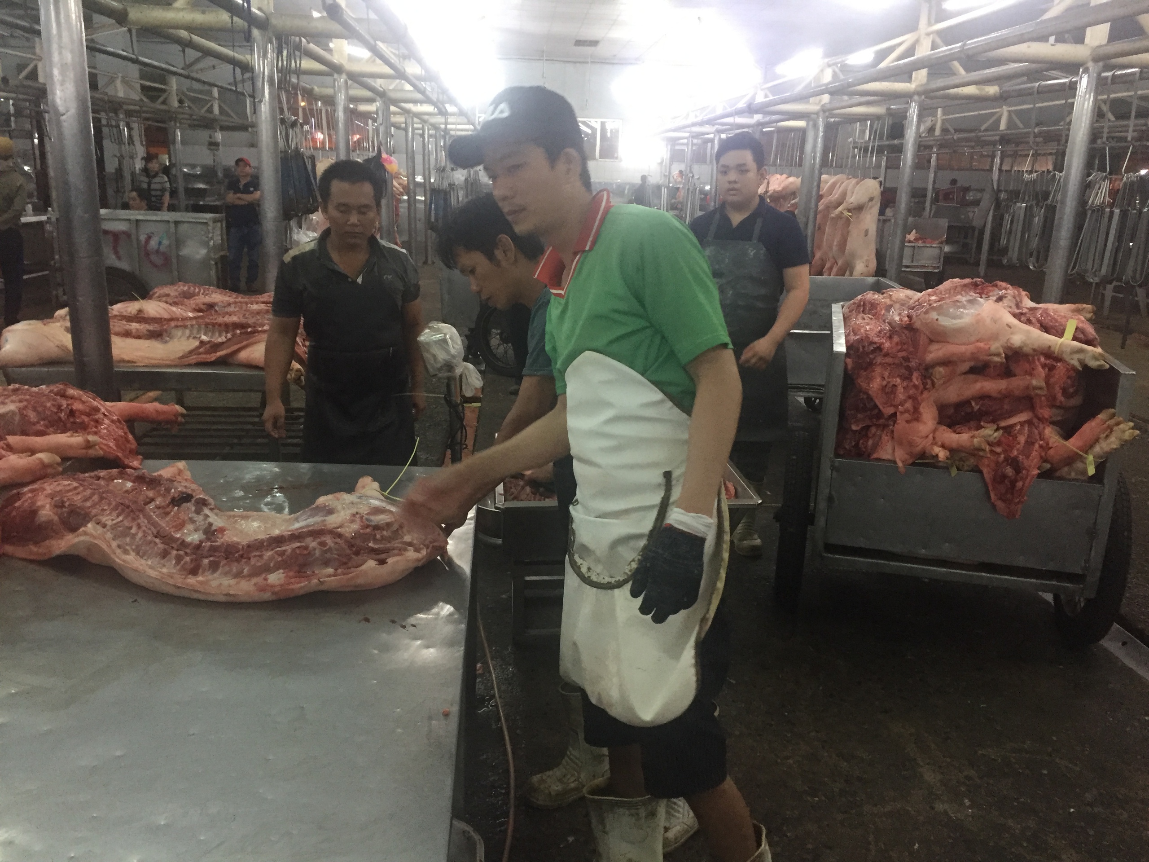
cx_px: 574
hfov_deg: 61.7
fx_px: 963
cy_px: 431
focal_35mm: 29
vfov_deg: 48.2
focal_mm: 4.15
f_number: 2.2
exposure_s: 1/33
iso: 200
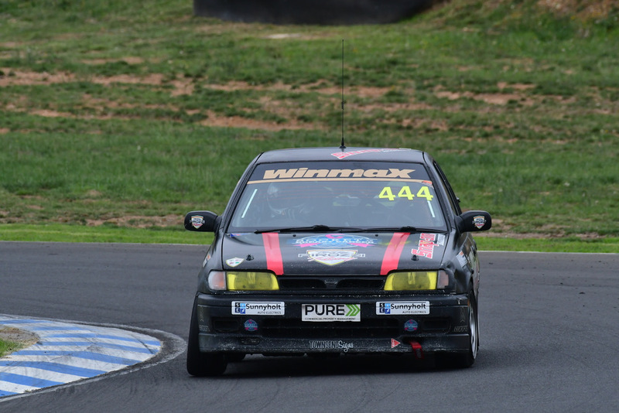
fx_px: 12900
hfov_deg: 2.7
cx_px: 310
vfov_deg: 1.8
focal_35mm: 750
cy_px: 206
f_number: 11
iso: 800
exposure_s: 1/640
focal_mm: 500
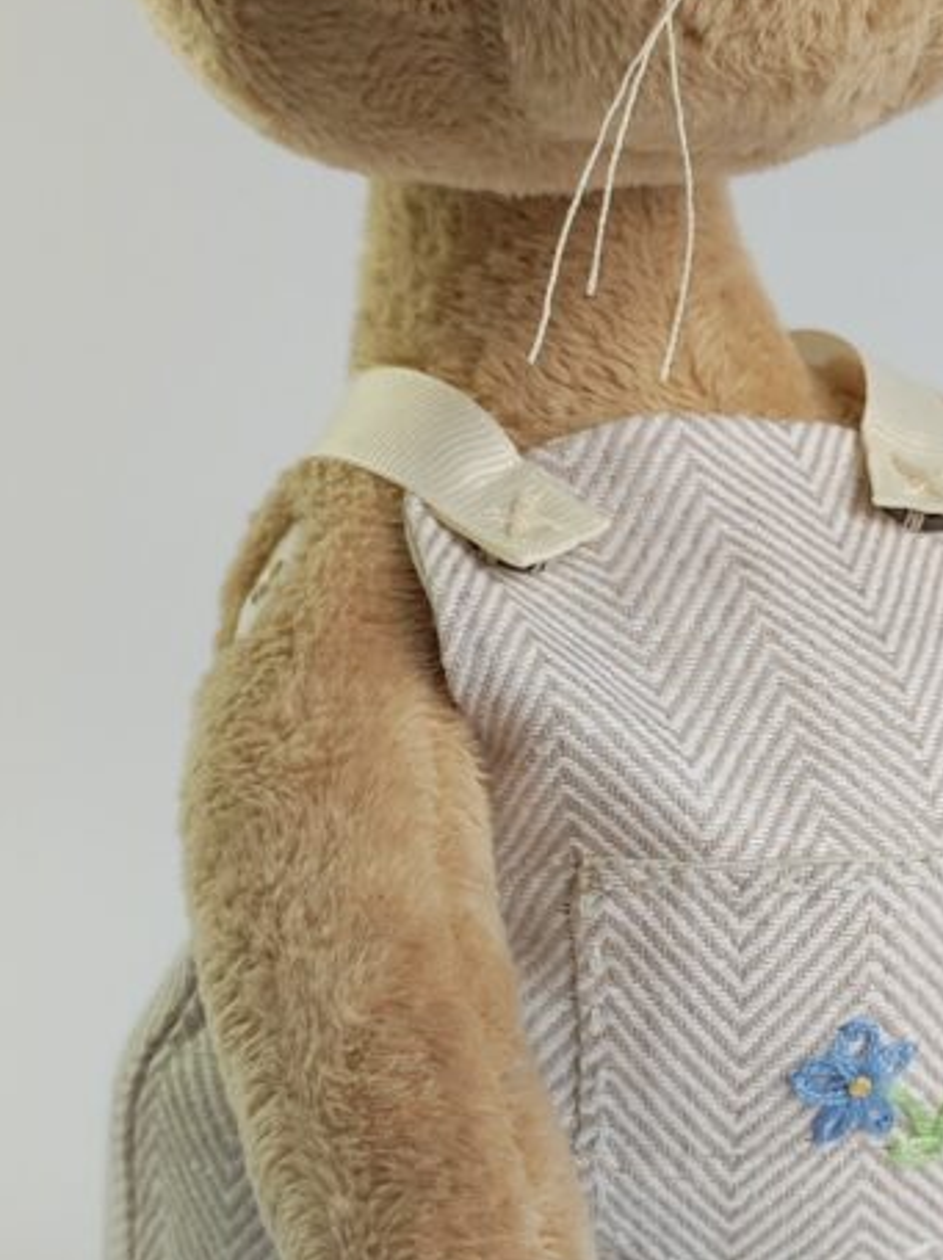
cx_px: 791
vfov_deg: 26.0
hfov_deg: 19.4
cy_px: 663
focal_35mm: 75
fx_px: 2729
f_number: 1.79
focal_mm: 4.7
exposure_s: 1/100
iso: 476
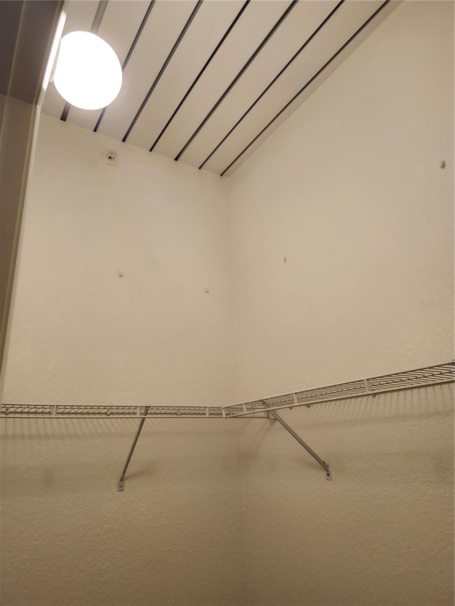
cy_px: 303
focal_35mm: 23
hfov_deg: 58.9
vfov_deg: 73.9
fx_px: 403
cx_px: 228
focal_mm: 5.54
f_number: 1.8
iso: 400
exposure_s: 1/120
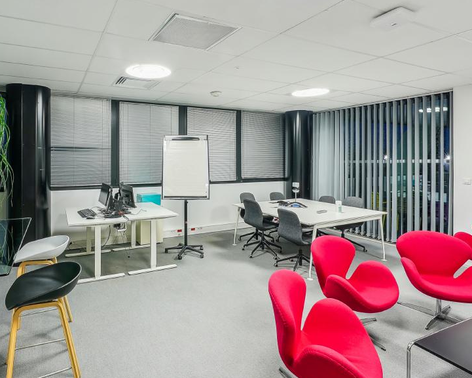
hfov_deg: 79.1
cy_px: 172
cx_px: 181
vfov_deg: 68.0
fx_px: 279
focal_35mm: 20
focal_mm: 12
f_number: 11
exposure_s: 3
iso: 100
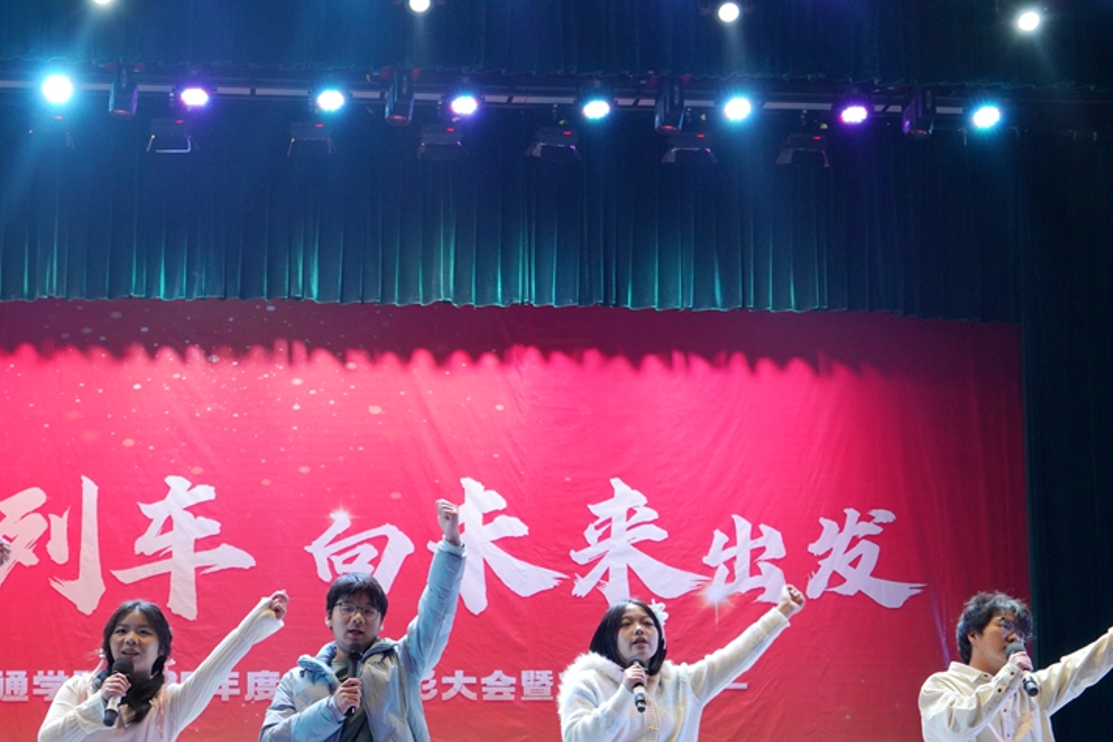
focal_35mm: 68
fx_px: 2102
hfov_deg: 29.5
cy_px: 611
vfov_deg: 19.8
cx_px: 395
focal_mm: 36
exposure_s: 1/160
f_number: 4
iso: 1600
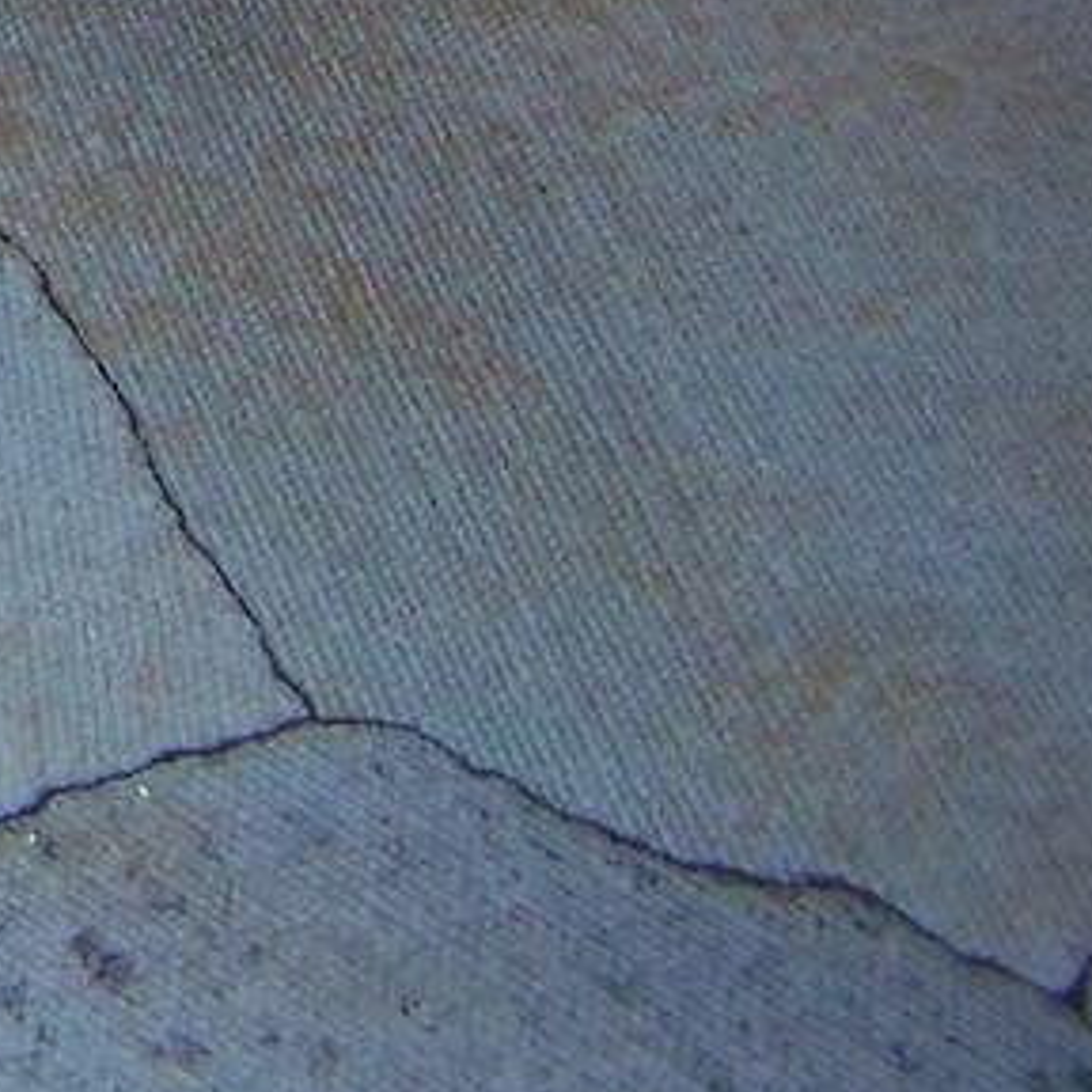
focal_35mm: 179
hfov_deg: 9.3
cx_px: -971
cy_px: -1623
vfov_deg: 8.8
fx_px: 6389
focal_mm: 6.3
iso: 200
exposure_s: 1/30
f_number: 2.8
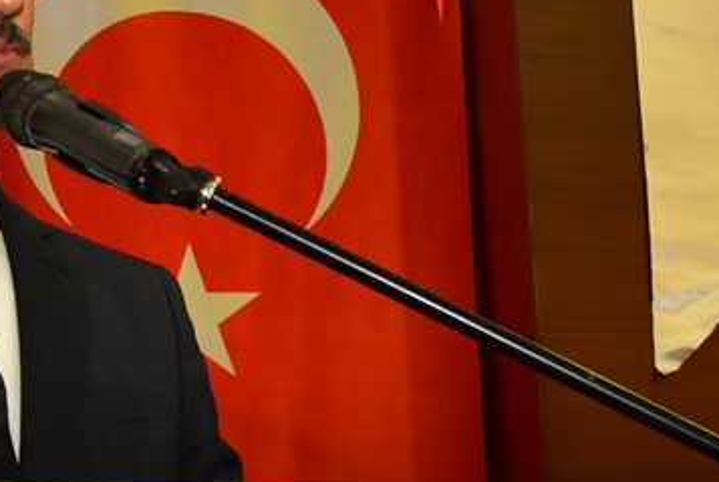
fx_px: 3219
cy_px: 268
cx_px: 116
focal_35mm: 161
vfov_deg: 8.5
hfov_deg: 12.7
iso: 3200
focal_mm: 48
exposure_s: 1/60
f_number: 9
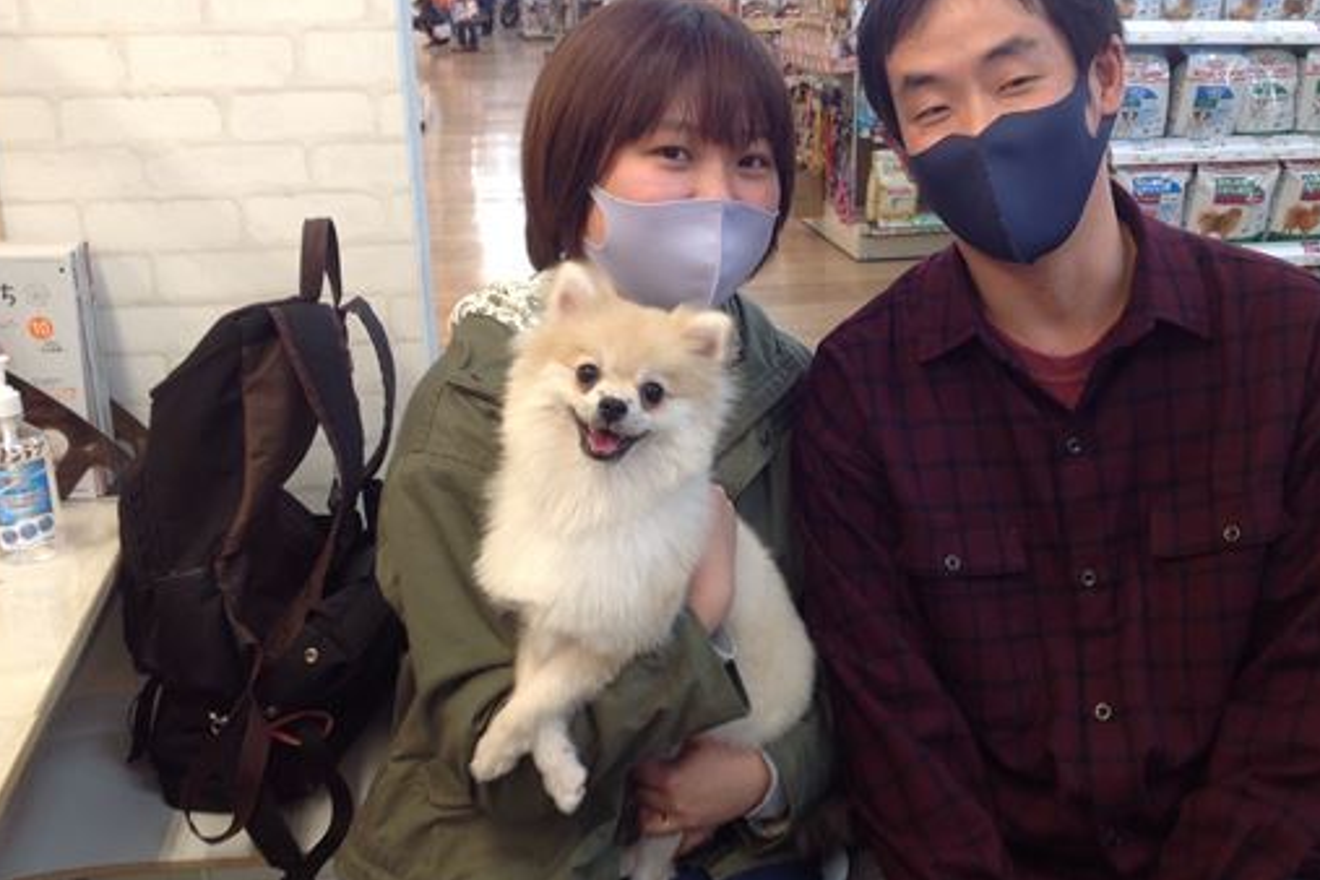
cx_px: 752
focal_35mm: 43
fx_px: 1577
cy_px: 430
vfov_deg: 31.2
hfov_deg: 45.3
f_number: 2.4
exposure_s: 1/24
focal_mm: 4.28
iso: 50
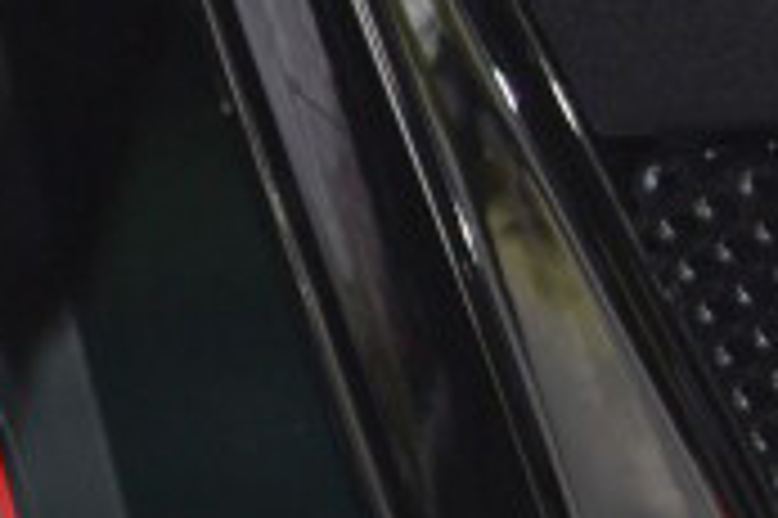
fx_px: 10136
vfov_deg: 2.9
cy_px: 167
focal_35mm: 469
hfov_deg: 4.2
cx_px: 2595
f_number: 5.3
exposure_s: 1/125
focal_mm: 45
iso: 140
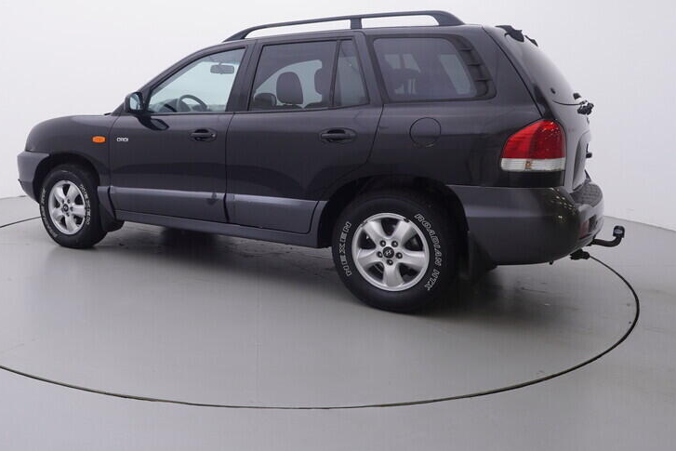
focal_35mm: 32
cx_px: 218
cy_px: 169
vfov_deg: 41.2
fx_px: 595
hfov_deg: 57.7
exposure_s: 1/80
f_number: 5
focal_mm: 15
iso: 200
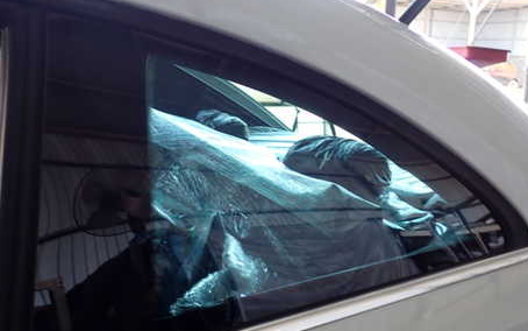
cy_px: 182
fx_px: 605
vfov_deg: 30.5
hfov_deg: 47.2
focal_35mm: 42
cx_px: 274
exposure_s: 1/80
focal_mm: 5.4
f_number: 2.3
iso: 100
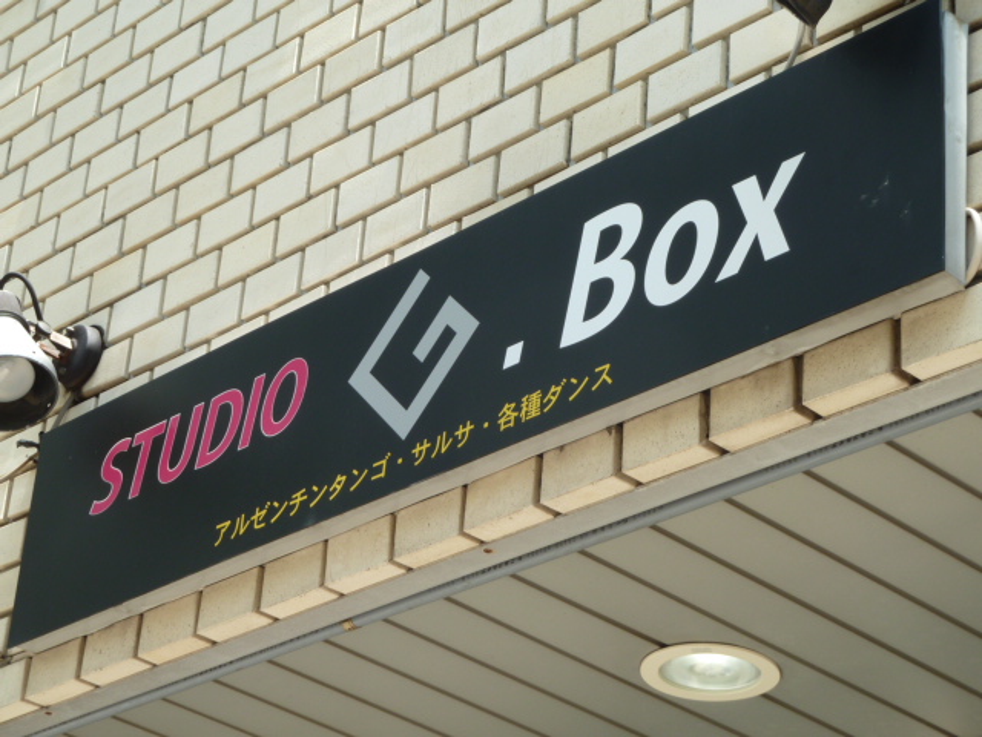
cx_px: 491
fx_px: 2723
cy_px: 368
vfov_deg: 15.4
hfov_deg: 20.4
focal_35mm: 96
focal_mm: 15.8
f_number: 4.3
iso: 80
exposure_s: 1/125
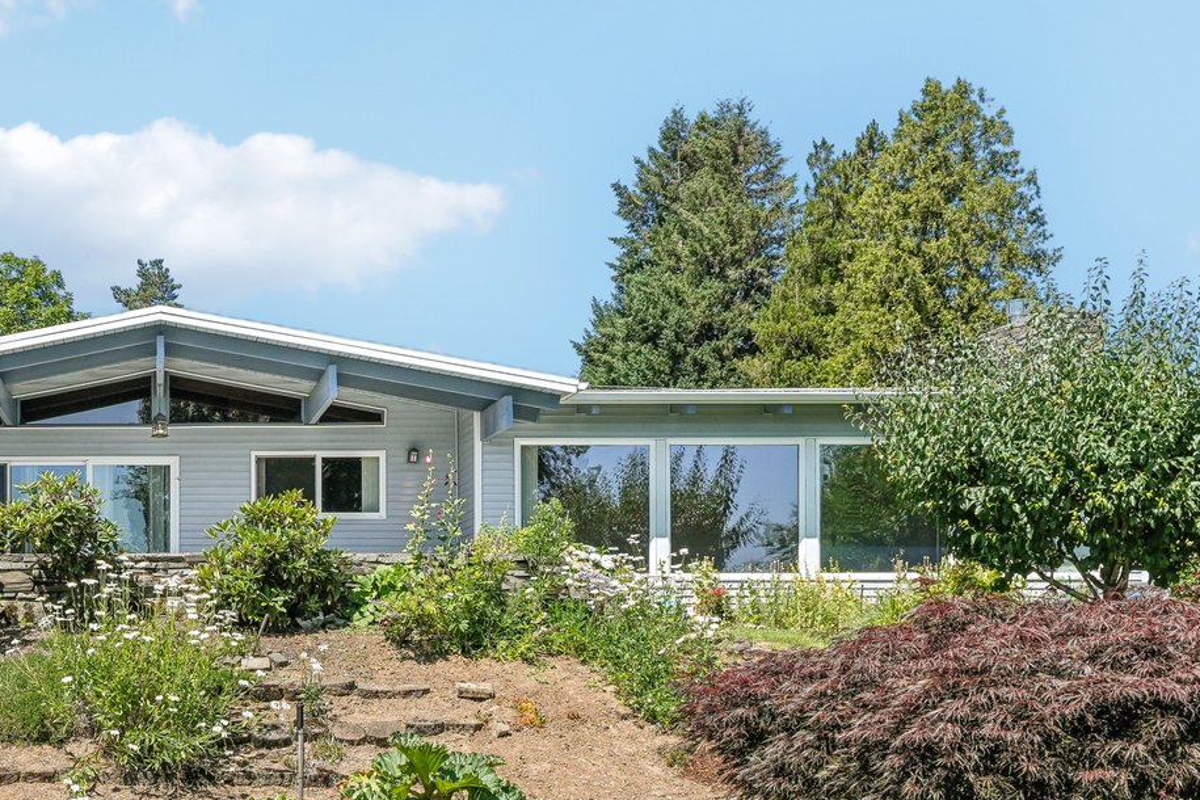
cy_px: 638
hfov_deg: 39.8
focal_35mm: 47
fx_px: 1567
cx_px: 195
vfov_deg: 28.1
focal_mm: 21
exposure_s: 1/800
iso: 400
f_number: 8
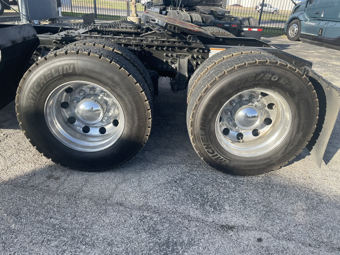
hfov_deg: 67.3
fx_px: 255
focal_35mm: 26
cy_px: 128
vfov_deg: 53.1
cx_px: 170
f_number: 1.6
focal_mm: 4.2
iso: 32
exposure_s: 1/895
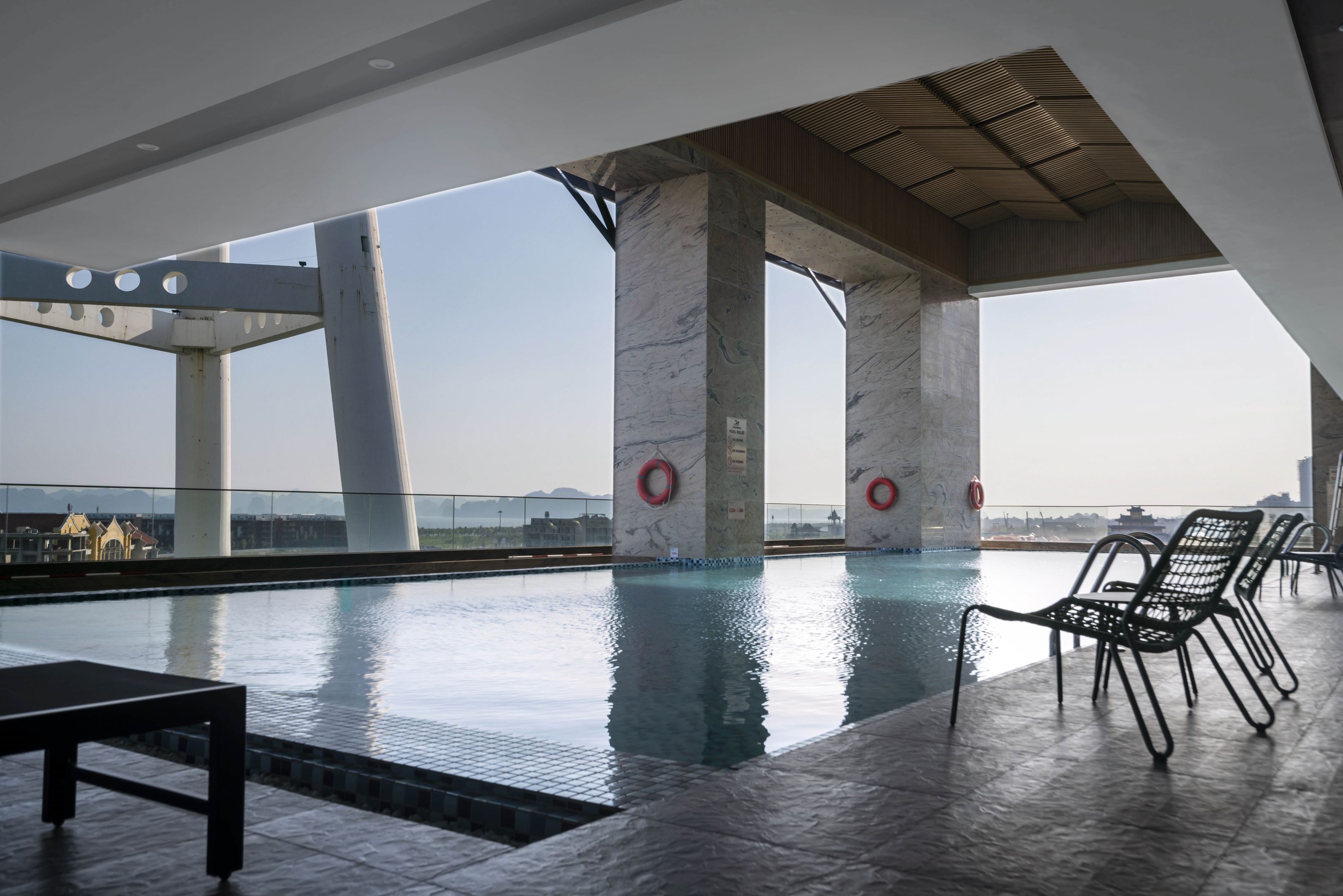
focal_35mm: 29
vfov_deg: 45.0
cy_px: 448
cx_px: 672
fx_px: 1082
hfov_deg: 63.6
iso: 200
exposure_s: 1/400
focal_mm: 29
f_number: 9
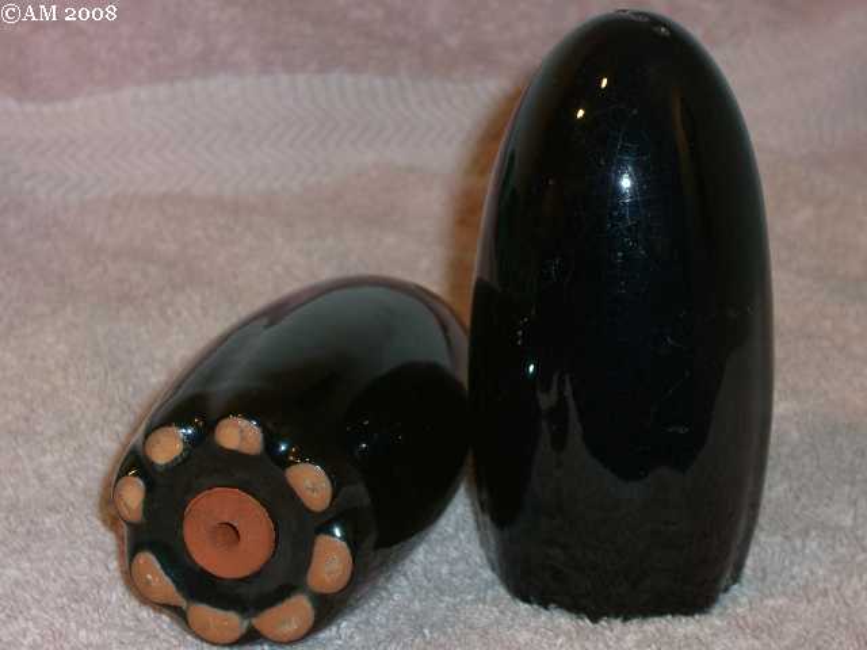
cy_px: 325
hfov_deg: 17.3
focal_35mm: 114
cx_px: 434
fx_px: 2855
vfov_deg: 13.0
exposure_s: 1/30
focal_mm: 23.7
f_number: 5.4
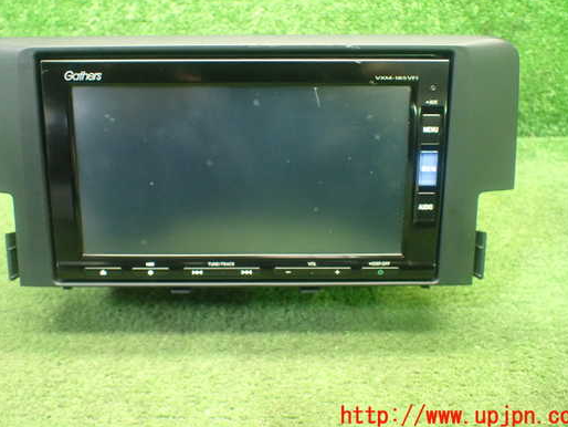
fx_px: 575
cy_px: 181
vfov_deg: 40.6
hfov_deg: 52.5
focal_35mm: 35
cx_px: 259
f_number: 2.3
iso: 800
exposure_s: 1/40
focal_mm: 5.4
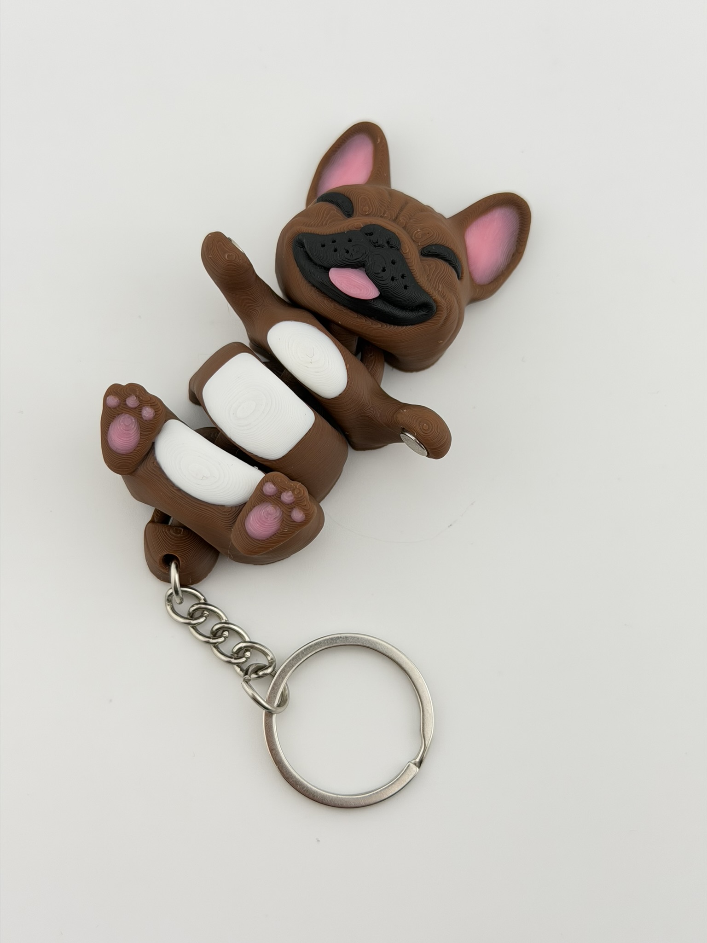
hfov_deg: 30.3
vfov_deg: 39.7
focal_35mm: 48
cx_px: 354
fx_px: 1307
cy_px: 472
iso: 64
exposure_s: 1/1678
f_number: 1.78
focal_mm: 6.76
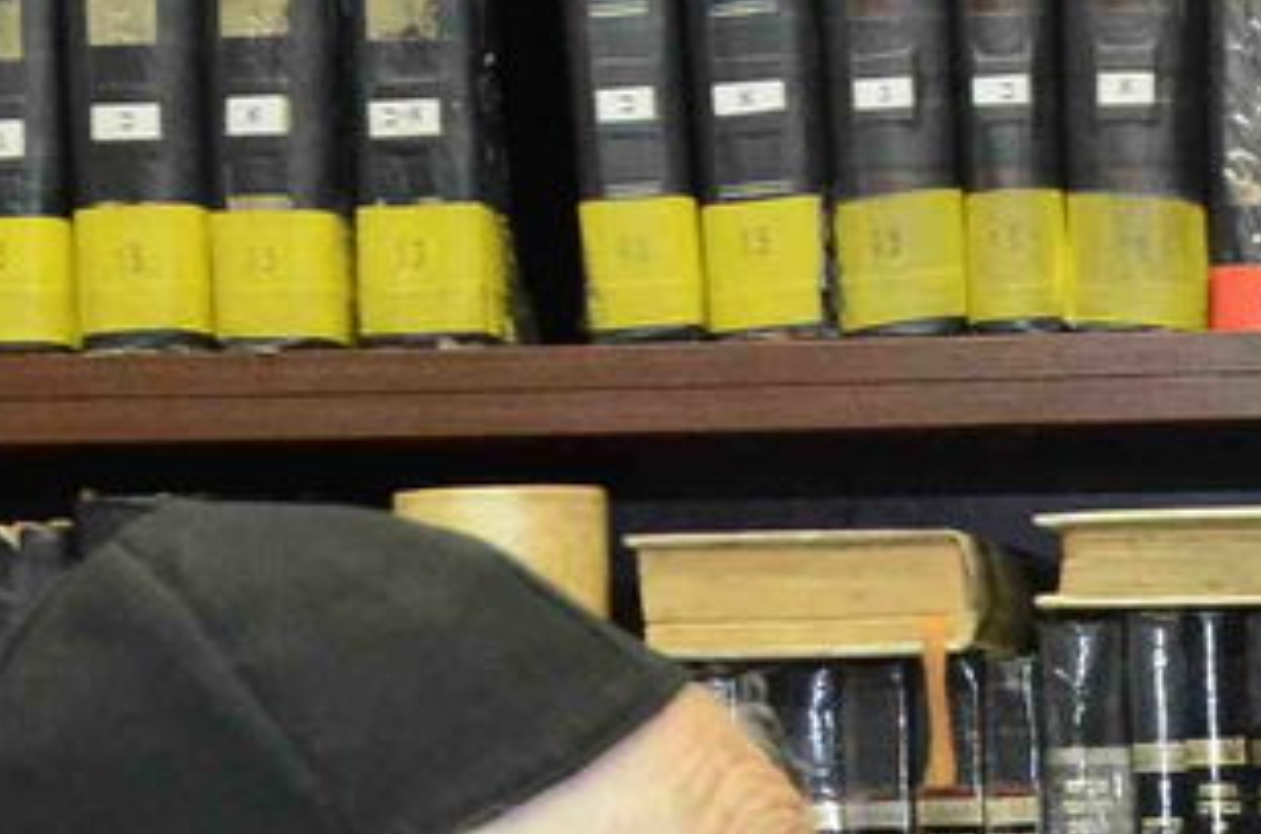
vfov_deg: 8.2
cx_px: 1257
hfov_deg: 12.4
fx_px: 5730
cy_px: 1198
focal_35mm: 164
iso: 1250
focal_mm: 24
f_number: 5.6
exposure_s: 1/60
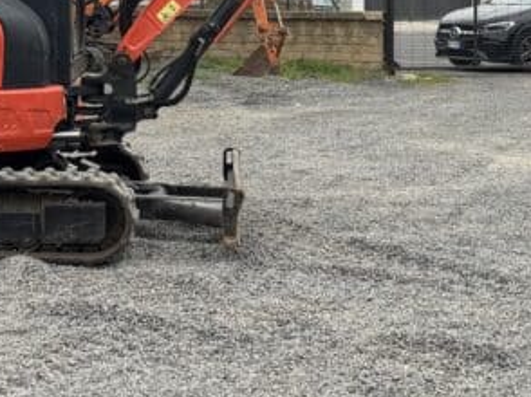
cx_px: 226
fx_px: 1502
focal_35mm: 98
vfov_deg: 14.9
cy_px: 23
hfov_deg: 20.0
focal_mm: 6.76
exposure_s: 1/1490
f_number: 1.78
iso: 64
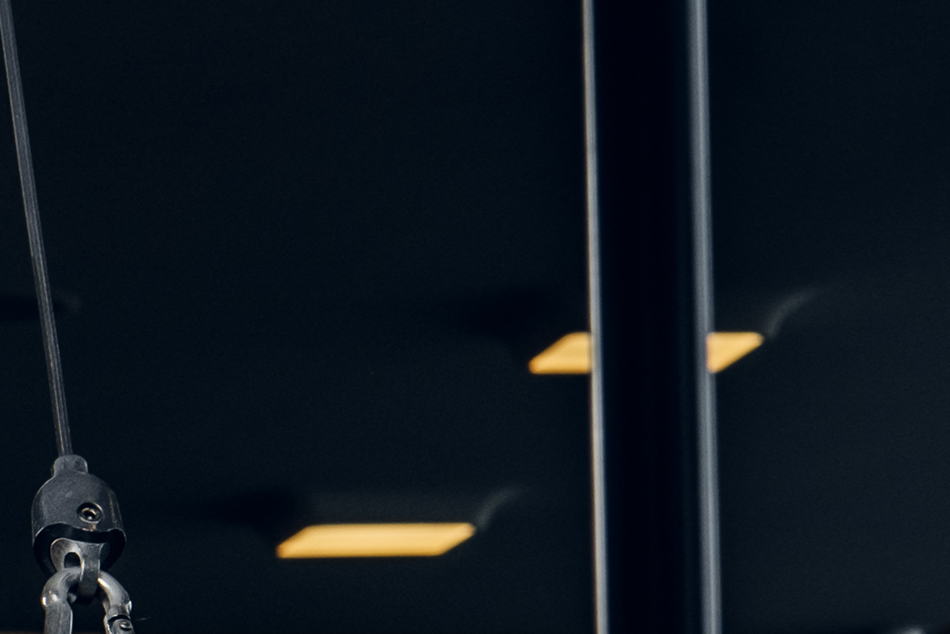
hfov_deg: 6.6
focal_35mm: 290
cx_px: -1570
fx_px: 7653
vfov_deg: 4.7
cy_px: 956
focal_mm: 35
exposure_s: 1/100
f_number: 5.6
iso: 160
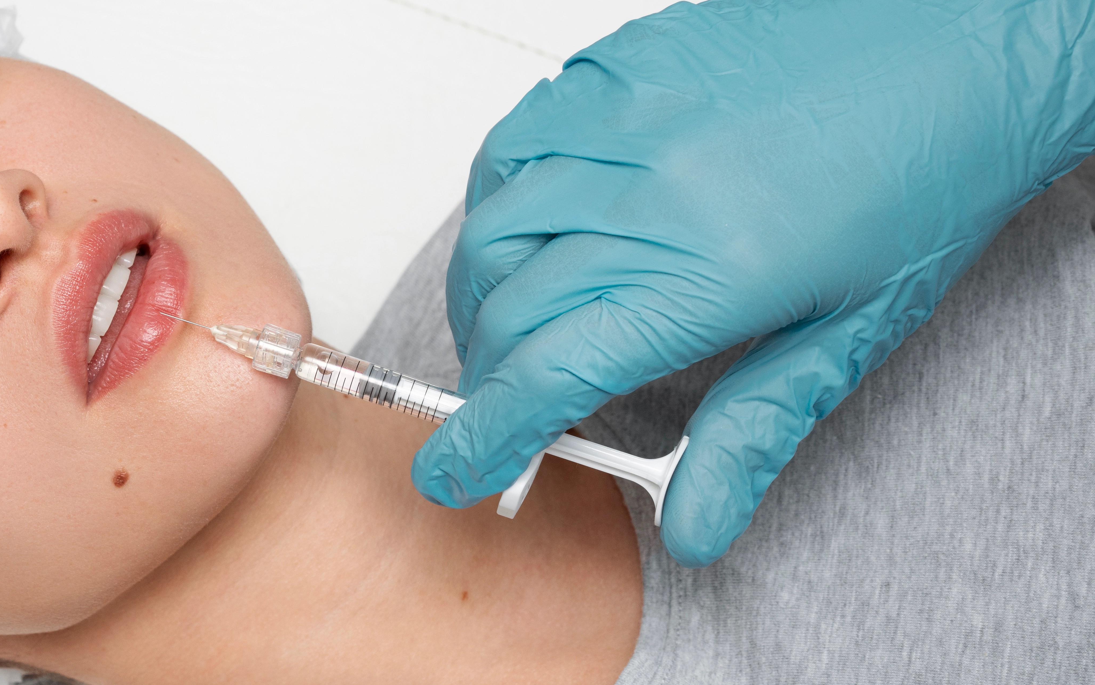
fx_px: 3253
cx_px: 78
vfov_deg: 12.0
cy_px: 329
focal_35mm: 109
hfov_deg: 18.7
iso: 500
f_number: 8
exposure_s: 1/125
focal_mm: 55
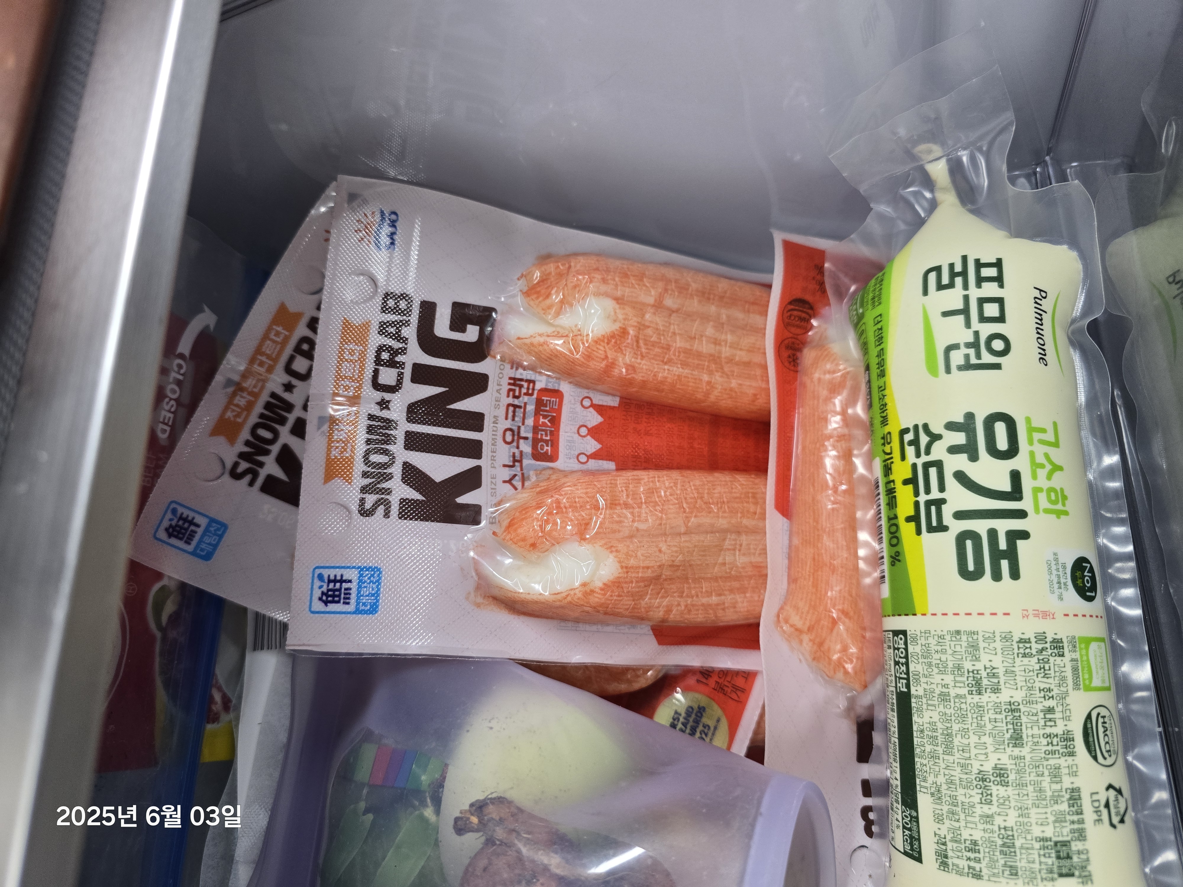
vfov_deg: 58.9
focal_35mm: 23
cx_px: 592
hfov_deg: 73.9
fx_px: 786
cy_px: 444
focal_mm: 6.3
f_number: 1.7
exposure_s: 1/120
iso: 200
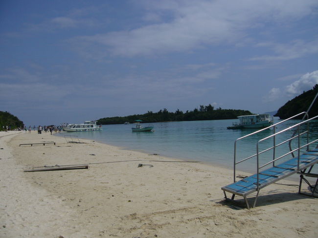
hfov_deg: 52.6
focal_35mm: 35
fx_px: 321
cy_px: 119
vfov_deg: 40.7
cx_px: 159
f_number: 5.6
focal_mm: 5.8
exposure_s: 1/1600
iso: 80
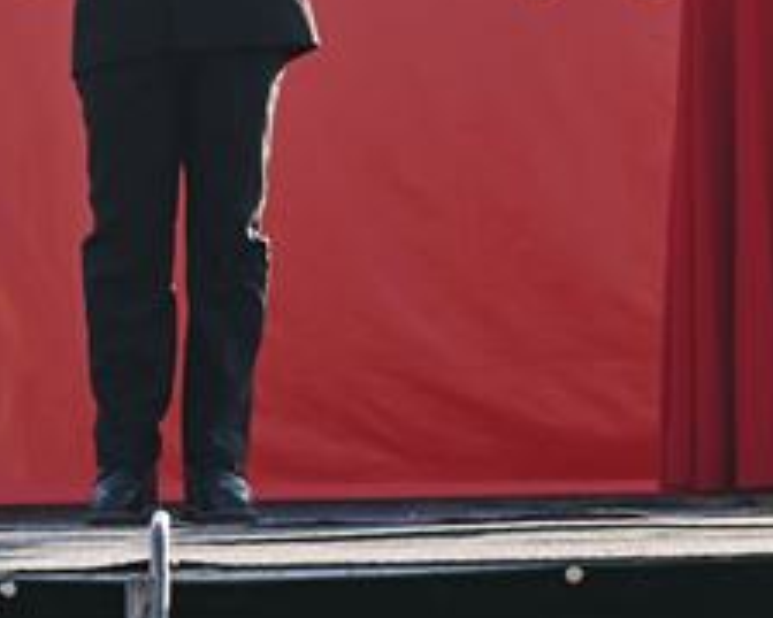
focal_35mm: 288
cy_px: -205
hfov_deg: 6.7
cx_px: 345
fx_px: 6586
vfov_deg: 5.3
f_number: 6.3
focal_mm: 86
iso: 110
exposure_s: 1/250
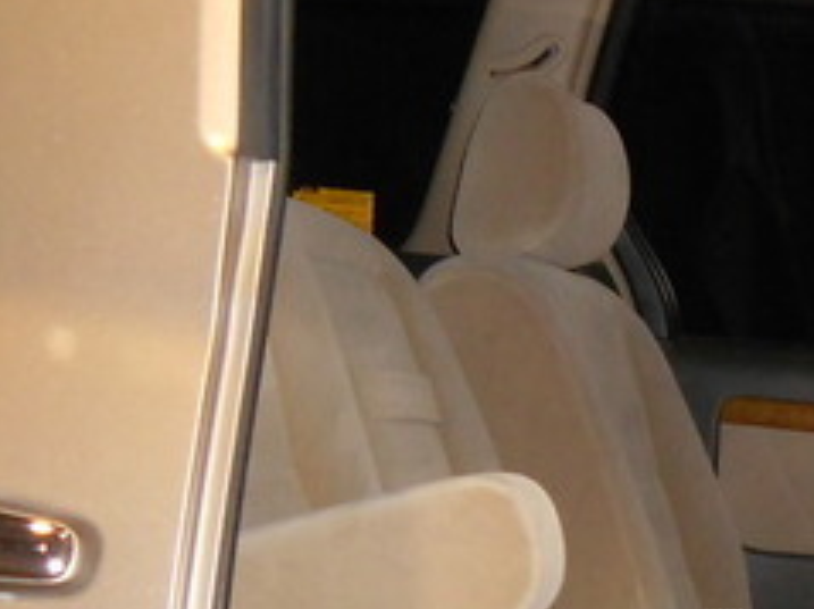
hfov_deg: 12.8
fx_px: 3384
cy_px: 731
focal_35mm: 144
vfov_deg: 10.1
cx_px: 1335
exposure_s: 1/30
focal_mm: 7.7
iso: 250
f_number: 4.2
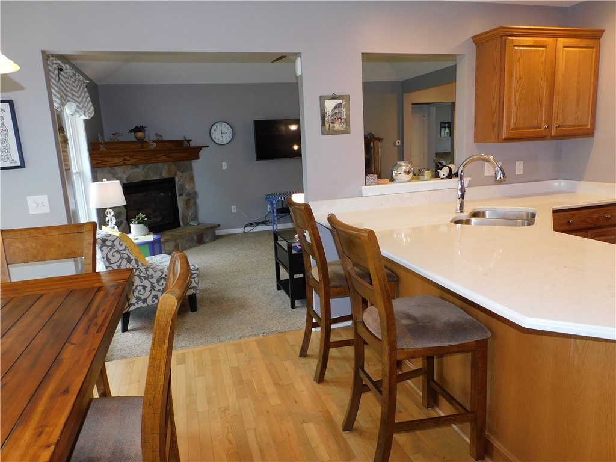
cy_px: 231
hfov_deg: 71.6
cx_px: 308
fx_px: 427
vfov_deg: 56.8
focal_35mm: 24
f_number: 3.3
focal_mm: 4.3
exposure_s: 1/30
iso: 200
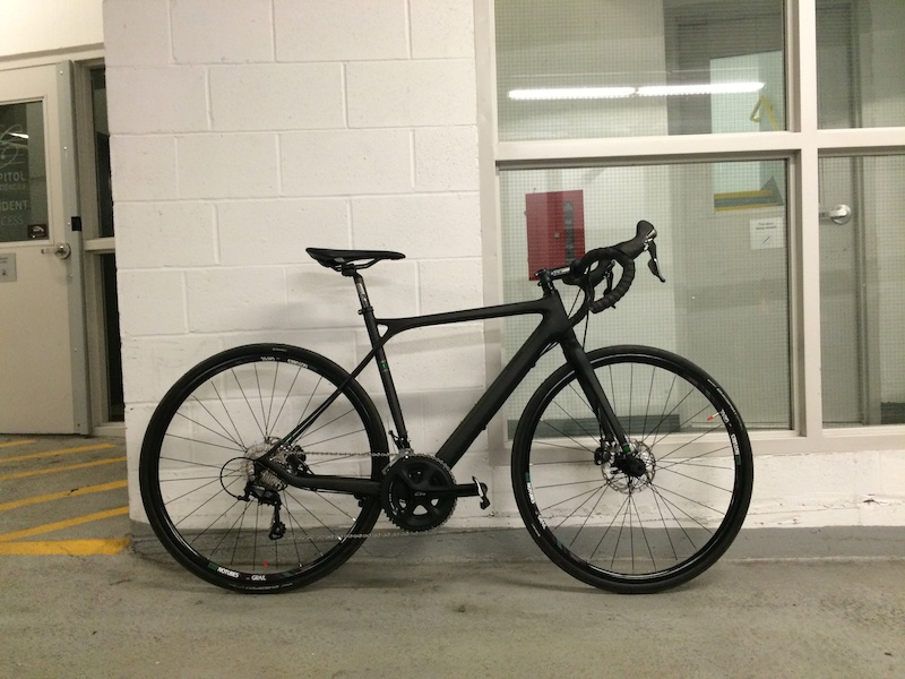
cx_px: 452
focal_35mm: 29
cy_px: 340
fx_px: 758
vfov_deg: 48.2
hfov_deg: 61.7
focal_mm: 4.15
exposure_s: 1/30
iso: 200
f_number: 2.2
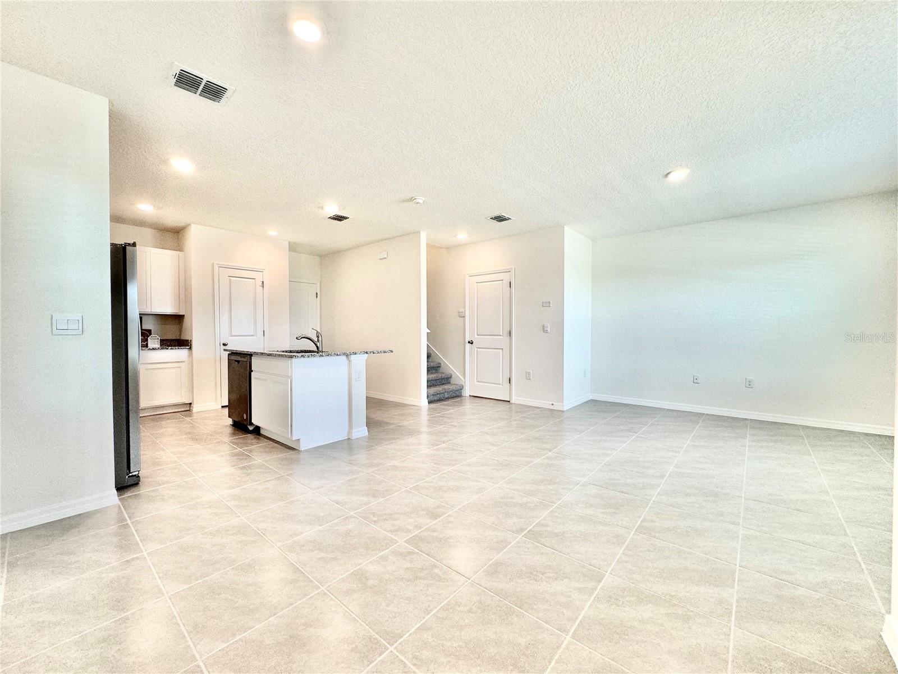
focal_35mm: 14
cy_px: 337
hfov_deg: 102.1
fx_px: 363
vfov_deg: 85.7
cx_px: 449
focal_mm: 2.22
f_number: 2.2
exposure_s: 1/120
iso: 125
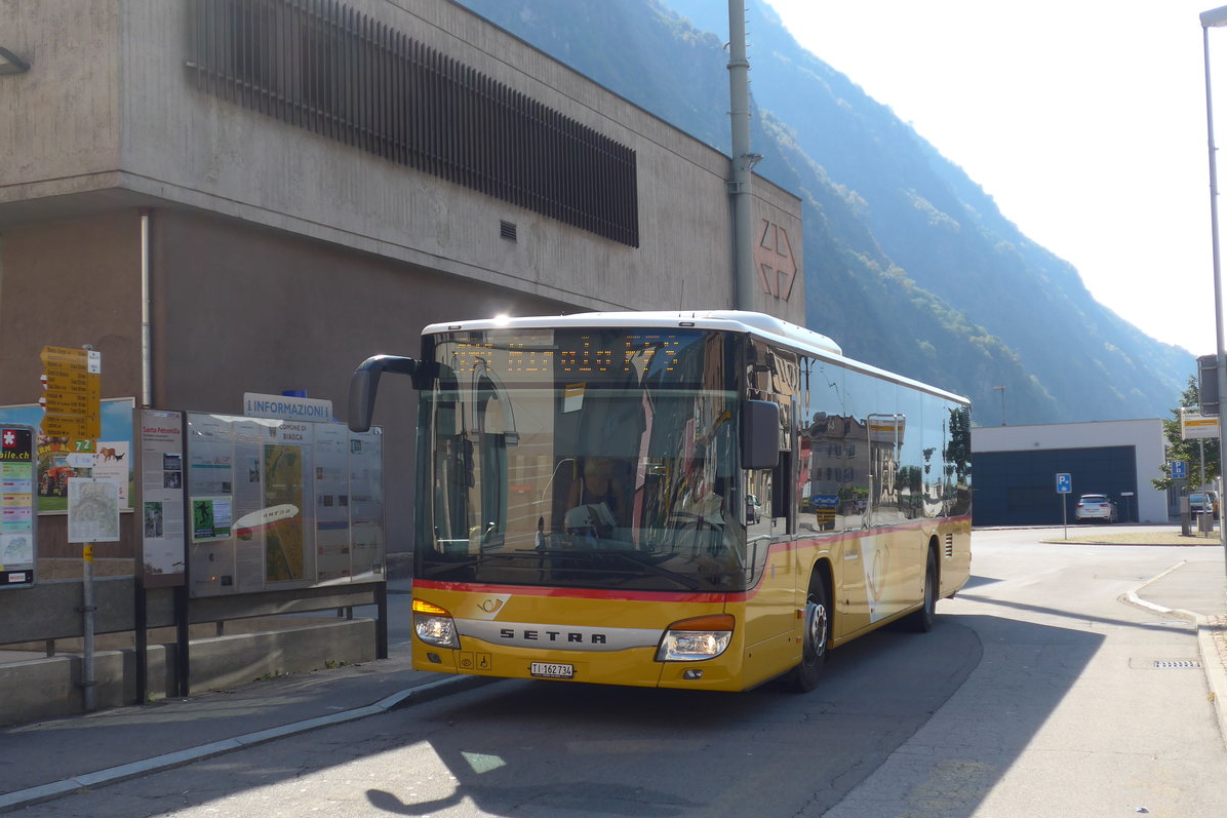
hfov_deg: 41.1
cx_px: 615
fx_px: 1636
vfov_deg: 28.1
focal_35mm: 48
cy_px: 436
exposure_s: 1/800
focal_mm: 9.5
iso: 80
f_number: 3
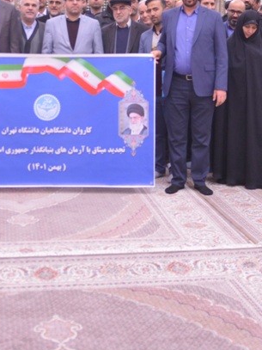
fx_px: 687
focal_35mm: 68
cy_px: 9
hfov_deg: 21.4
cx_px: 63
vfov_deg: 27.1
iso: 1600
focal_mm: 24
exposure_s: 1/50
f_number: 2.8
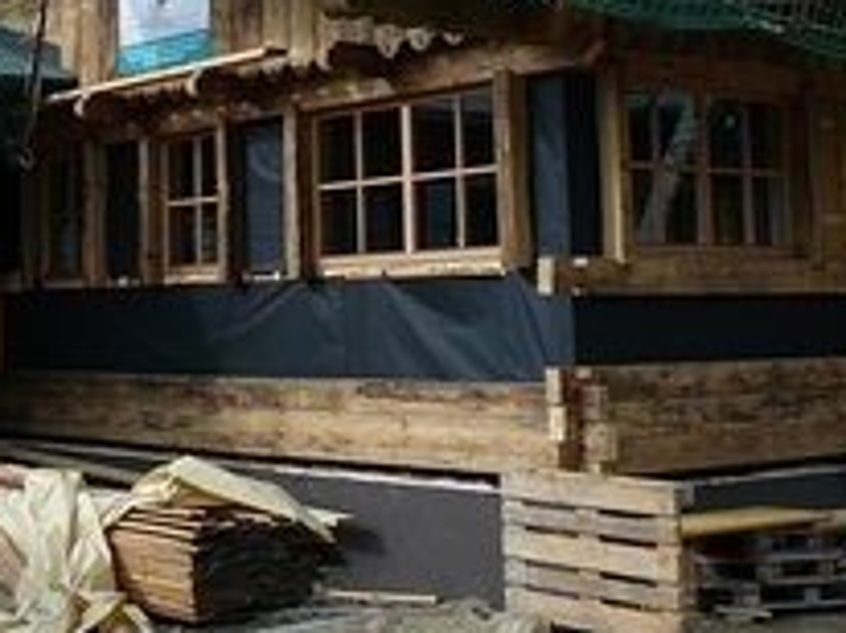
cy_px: 136
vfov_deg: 21.3
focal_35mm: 68
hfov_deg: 27.9
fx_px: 1660
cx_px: 148
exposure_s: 1/500
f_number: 2.8
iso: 80
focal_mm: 5.2
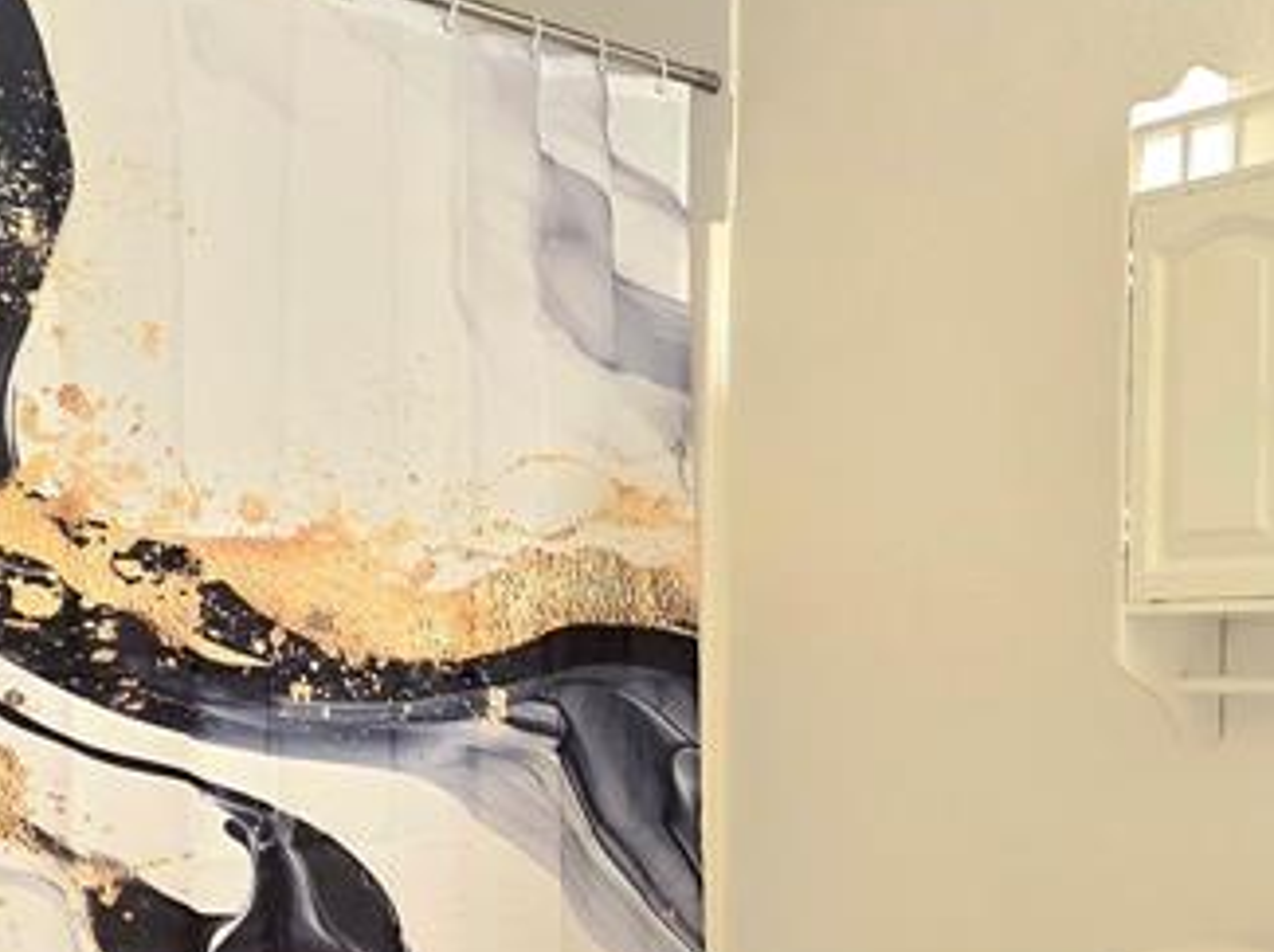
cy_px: 758
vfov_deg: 34.0
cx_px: 1250
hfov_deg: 40.6
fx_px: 1507
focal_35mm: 41
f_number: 2.2
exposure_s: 1/60.2
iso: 250
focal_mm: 2.2
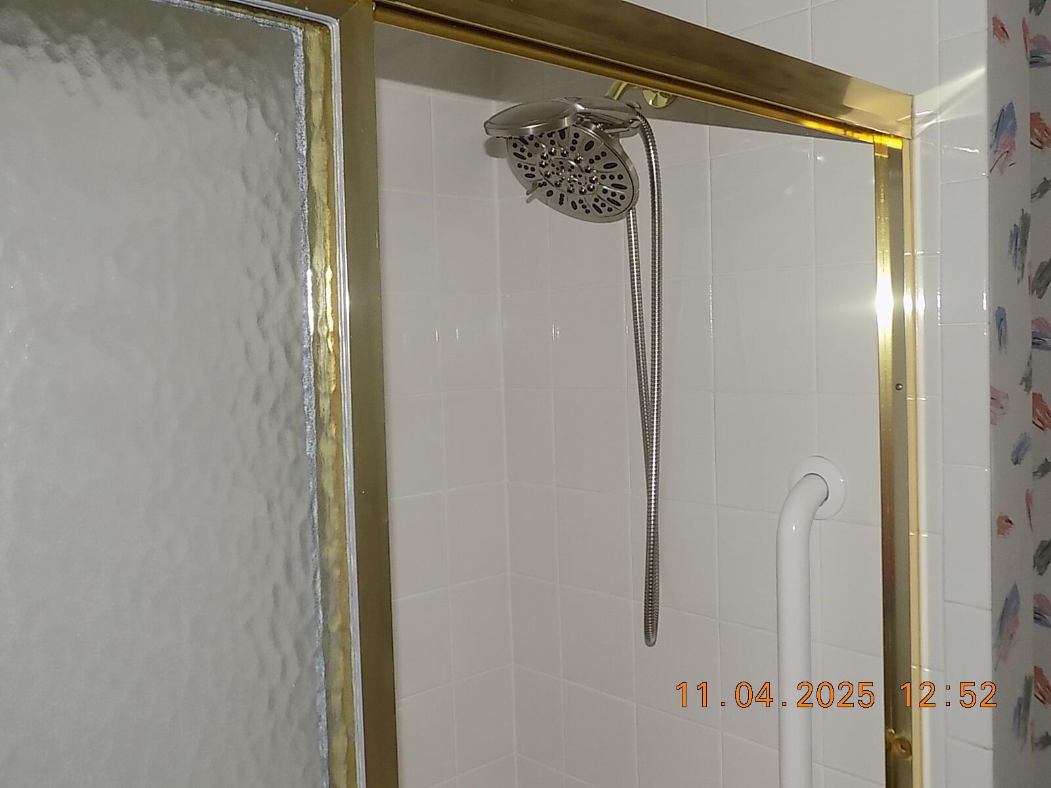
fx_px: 911
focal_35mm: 30
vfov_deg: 46.8
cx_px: 526
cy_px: 394
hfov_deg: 60.0
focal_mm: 5.3
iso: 200
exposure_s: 1/30
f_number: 3.3
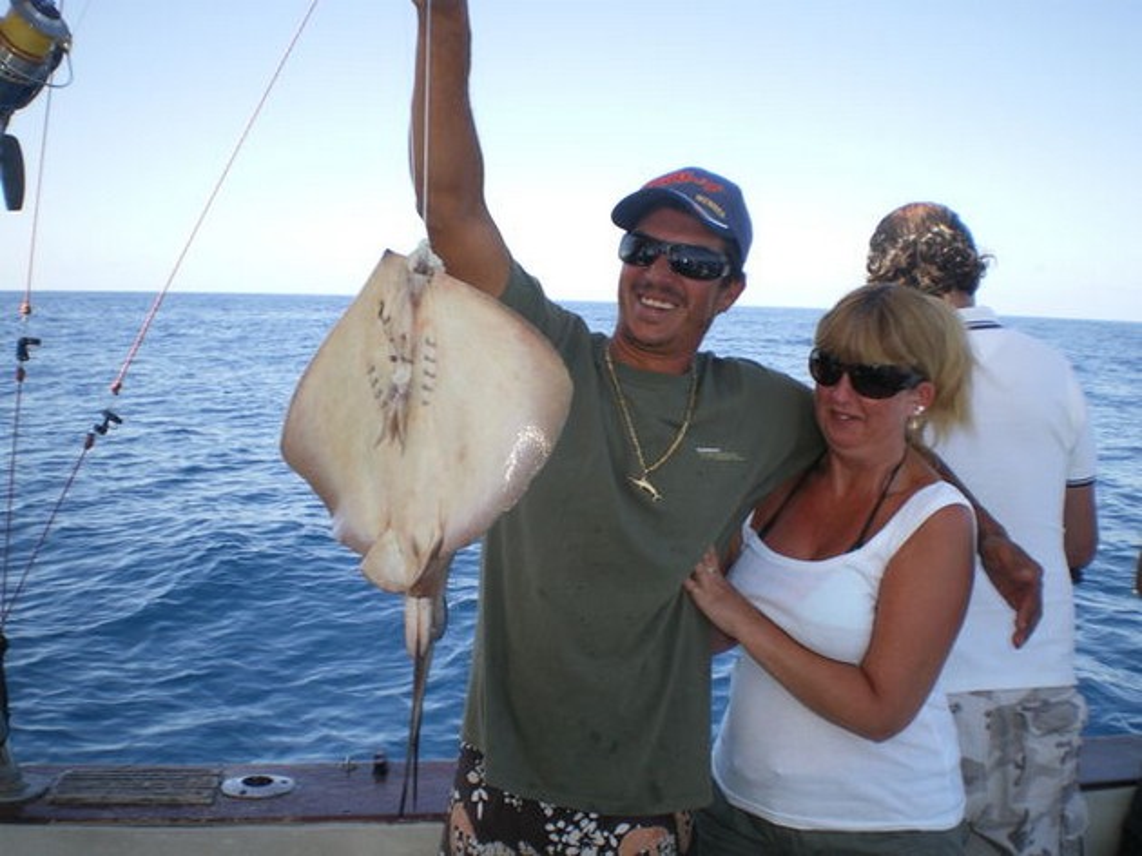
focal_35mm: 36
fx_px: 1187
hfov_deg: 51.4
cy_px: 428
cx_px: 571
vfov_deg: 39.6
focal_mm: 6.3
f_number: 4.6
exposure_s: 1/160
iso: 50
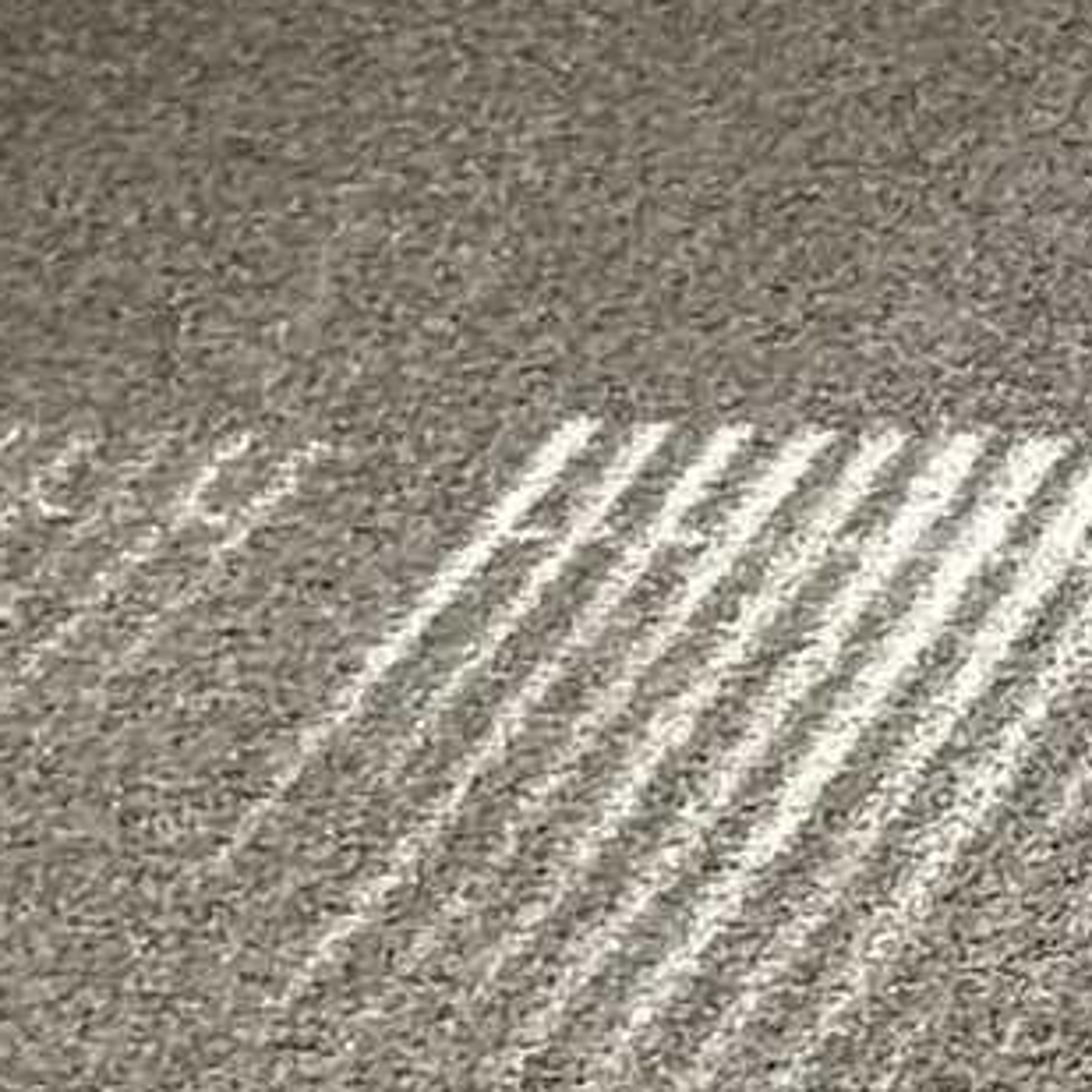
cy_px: 1000
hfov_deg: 6.2
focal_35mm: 255
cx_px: 3431
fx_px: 9101
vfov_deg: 6.8
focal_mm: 3
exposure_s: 1/120
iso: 32
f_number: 1.8
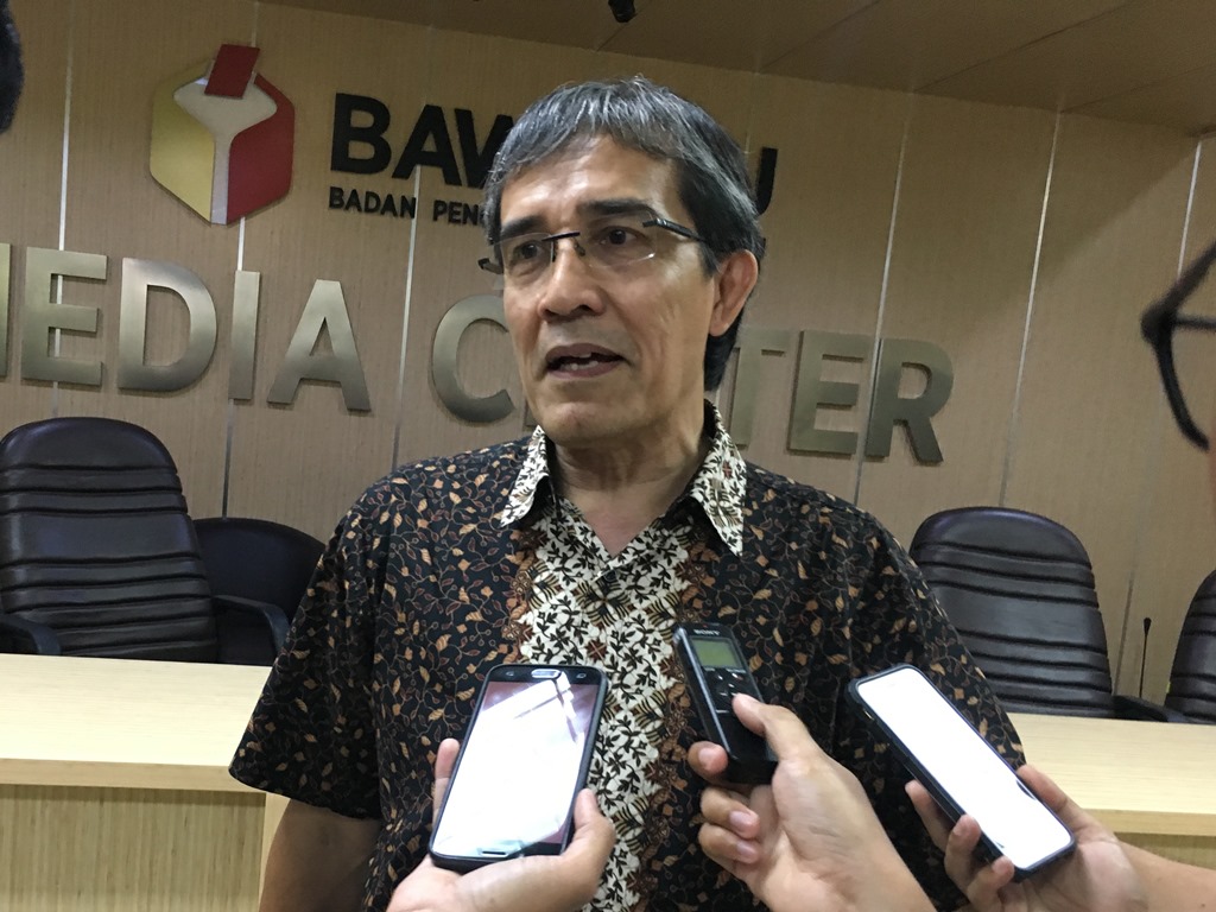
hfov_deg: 61.7
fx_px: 1019
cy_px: 456
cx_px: 608
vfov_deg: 48.2
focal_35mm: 29
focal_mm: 4.15
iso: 200
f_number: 2.2
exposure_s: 1/33
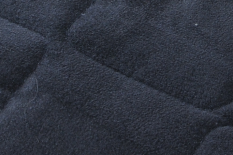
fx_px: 2036
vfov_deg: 4.2
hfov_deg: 6.4
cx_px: 386
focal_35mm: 315
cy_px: -284
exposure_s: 1/60
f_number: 18
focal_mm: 35
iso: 200
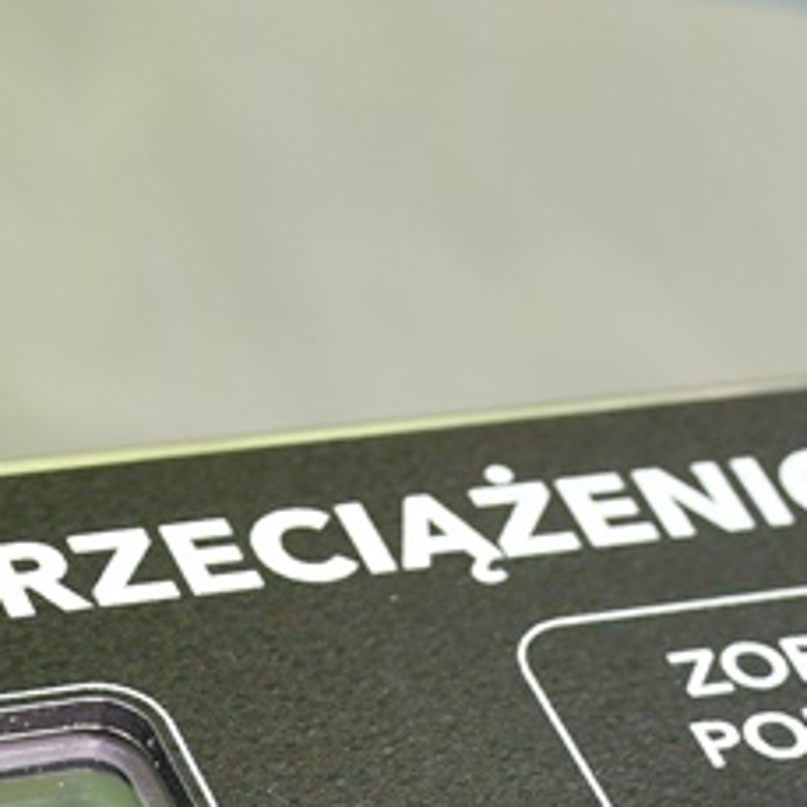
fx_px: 4695
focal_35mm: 178
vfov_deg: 9.6
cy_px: 1138
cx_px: 571
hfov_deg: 9.8
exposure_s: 1/320
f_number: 4
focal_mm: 27
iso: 250
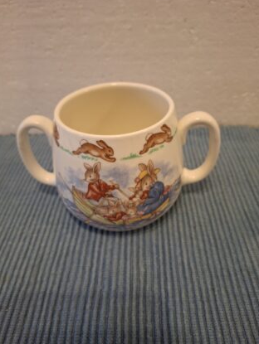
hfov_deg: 53.1
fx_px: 259
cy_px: 172
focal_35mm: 26
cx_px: 131
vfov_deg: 67.3
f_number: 1.8
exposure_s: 1/33
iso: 250
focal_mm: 4.69
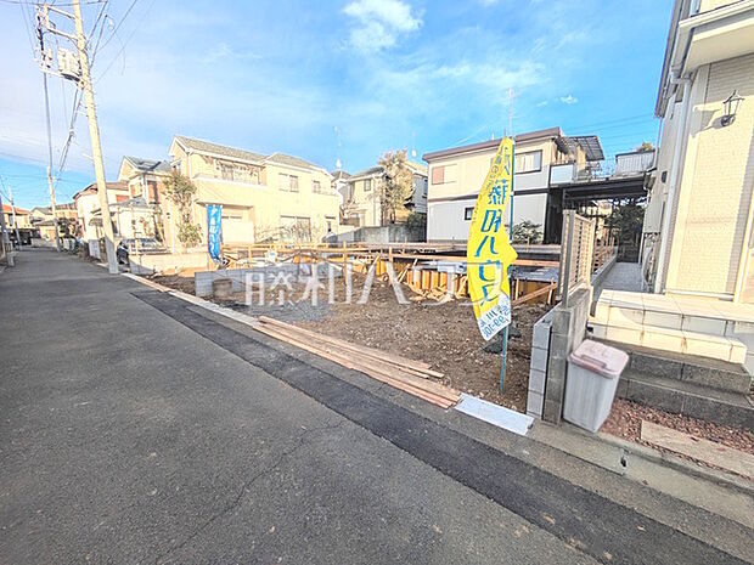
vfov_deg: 85.7
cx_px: 377
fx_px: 305
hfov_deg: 102.1
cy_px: 282
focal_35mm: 14
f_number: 2.2
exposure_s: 1/1923
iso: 47
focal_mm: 1.83
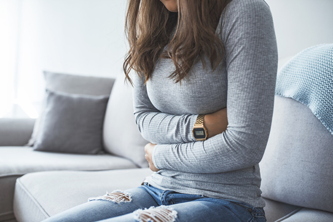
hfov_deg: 54.4
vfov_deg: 37.9
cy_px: 111
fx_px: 324
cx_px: 166
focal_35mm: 35
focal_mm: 35
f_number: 2.5
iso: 160
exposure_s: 1/100
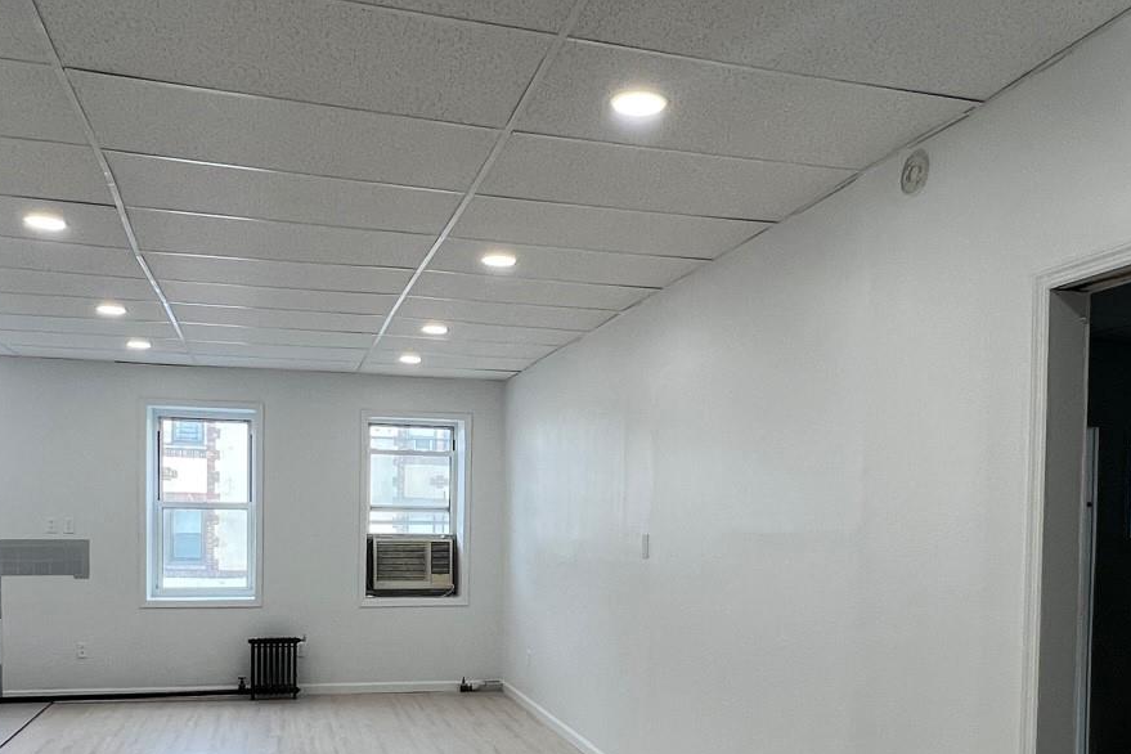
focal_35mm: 31
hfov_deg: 60.2
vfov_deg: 41.2
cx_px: 598
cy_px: 558
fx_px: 974
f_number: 1.8
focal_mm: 1.57
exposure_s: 1/120
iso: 64
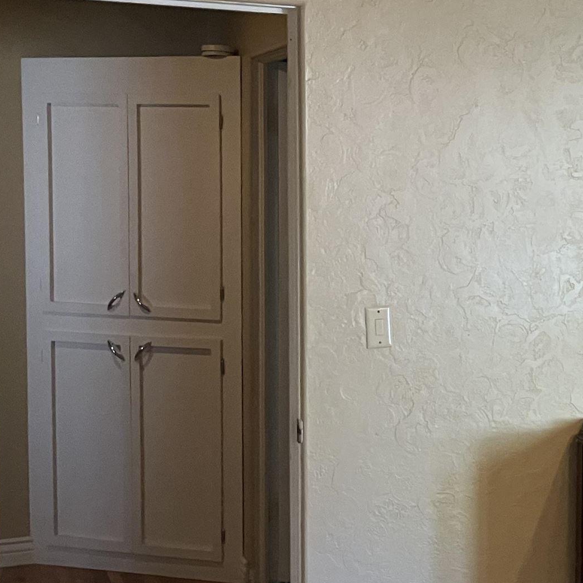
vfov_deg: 23.7
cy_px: 321
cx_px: 729
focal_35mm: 73
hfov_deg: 21.7
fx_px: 1391
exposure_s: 1/60
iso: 250
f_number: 1.8
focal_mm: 3.99
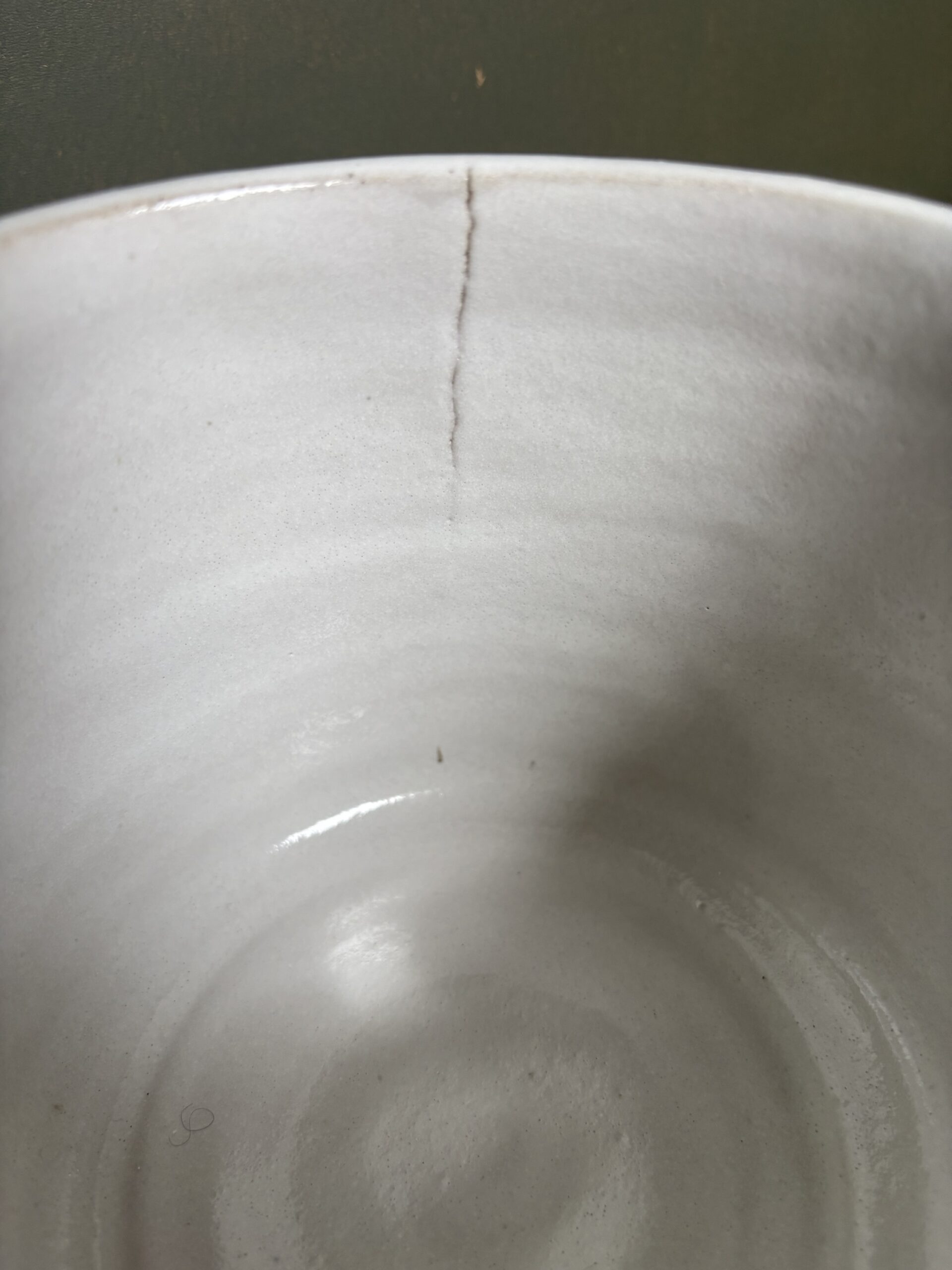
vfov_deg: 67.3
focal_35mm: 26
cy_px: 635
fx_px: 953
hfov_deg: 53.1
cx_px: 476
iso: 125
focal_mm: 5.96
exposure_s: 1/121
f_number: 1.6
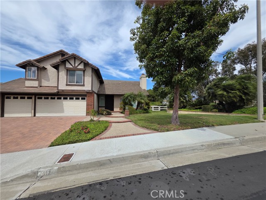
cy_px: 100
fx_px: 100
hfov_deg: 106.2
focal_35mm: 13
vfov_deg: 89.9
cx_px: 133
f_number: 1.9
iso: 40
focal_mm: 2.2
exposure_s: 1/2874
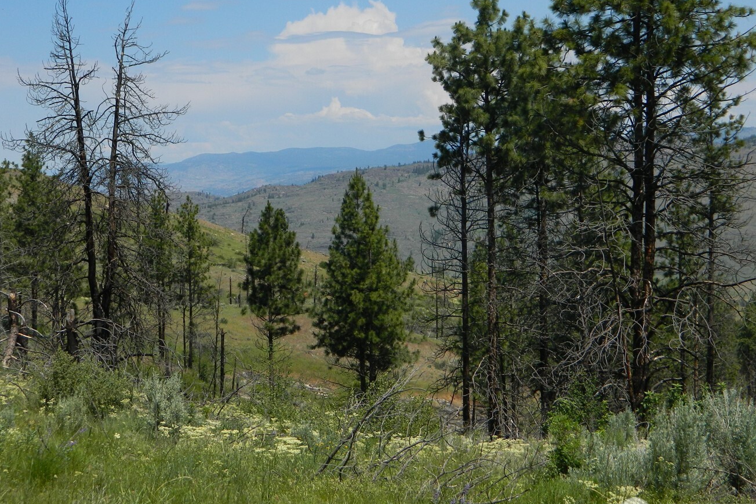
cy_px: 188
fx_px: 1260
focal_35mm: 60
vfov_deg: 22.6
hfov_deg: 33.3
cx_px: 306
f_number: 10.2
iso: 80
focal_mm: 8.4
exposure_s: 1/200
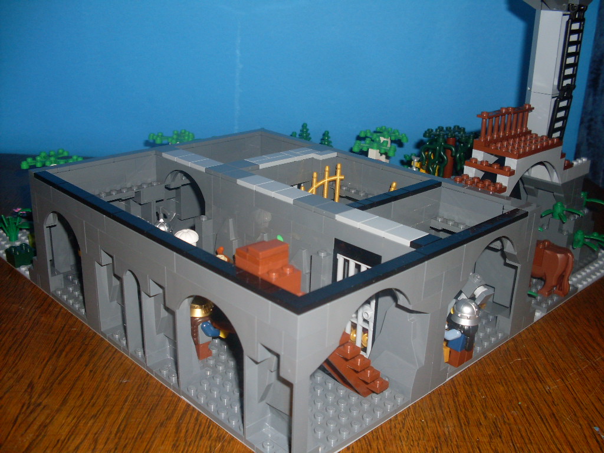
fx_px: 663
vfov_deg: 37.7
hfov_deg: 49.0
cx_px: 302
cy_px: 226
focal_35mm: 38
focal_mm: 6.3
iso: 100
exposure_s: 1/45
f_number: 2.8
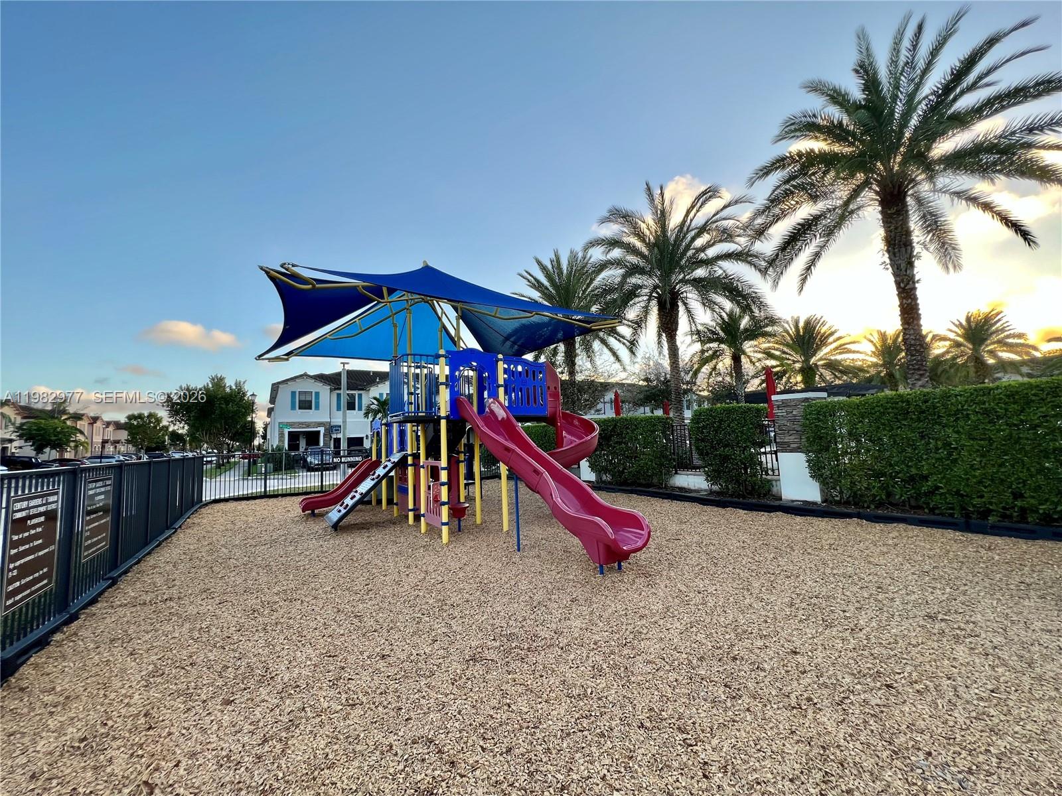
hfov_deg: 106.2
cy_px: 398
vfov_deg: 89.9
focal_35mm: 13
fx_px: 399
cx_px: 531
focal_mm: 1.57
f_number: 1.8
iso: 32
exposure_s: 1/176
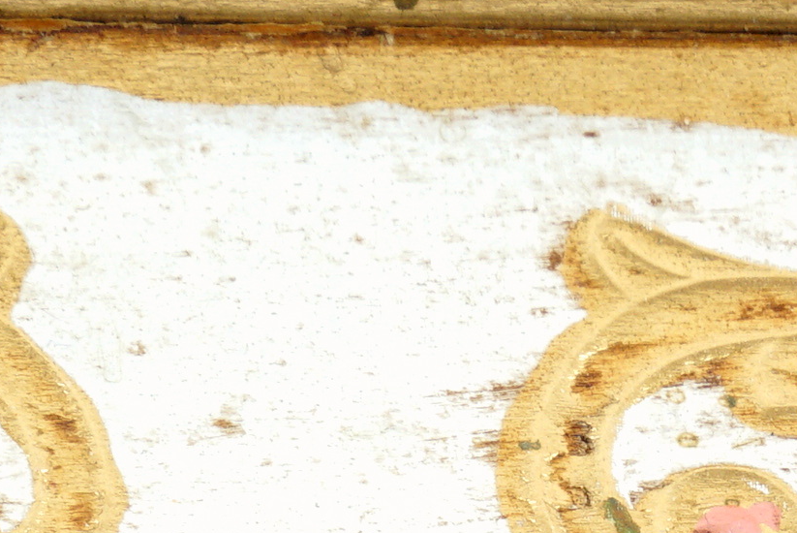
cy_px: 1002
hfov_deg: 5.9
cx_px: 1172
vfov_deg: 3.9
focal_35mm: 348
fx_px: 7700
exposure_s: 1/125
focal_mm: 45
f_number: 18
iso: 100
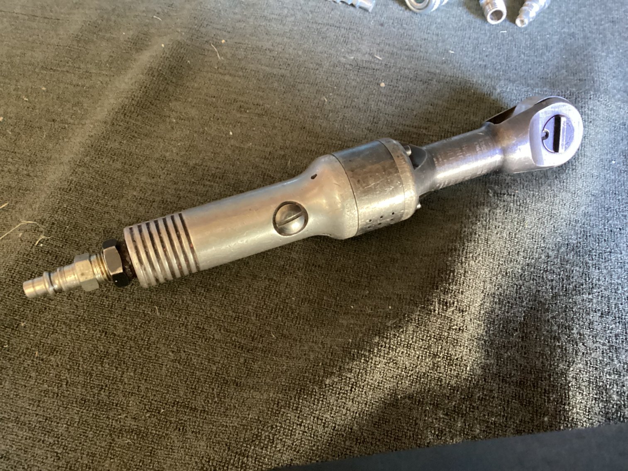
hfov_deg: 58.3
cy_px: 236
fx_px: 562
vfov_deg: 45.4
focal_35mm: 31
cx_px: 314
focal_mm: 3.3
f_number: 2.4
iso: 640
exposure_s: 1/24
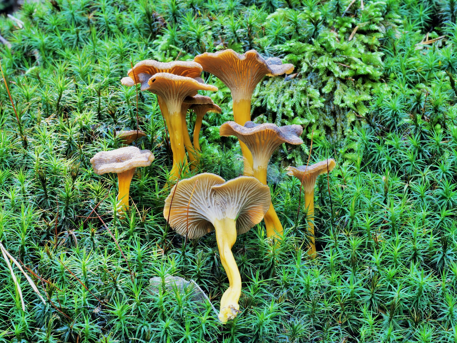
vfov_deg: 12.3
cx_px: 228
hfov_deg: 16.4
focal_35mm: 120
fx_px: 1584
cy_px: 172
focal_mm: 60
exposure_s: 3.2
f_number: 16
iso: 100
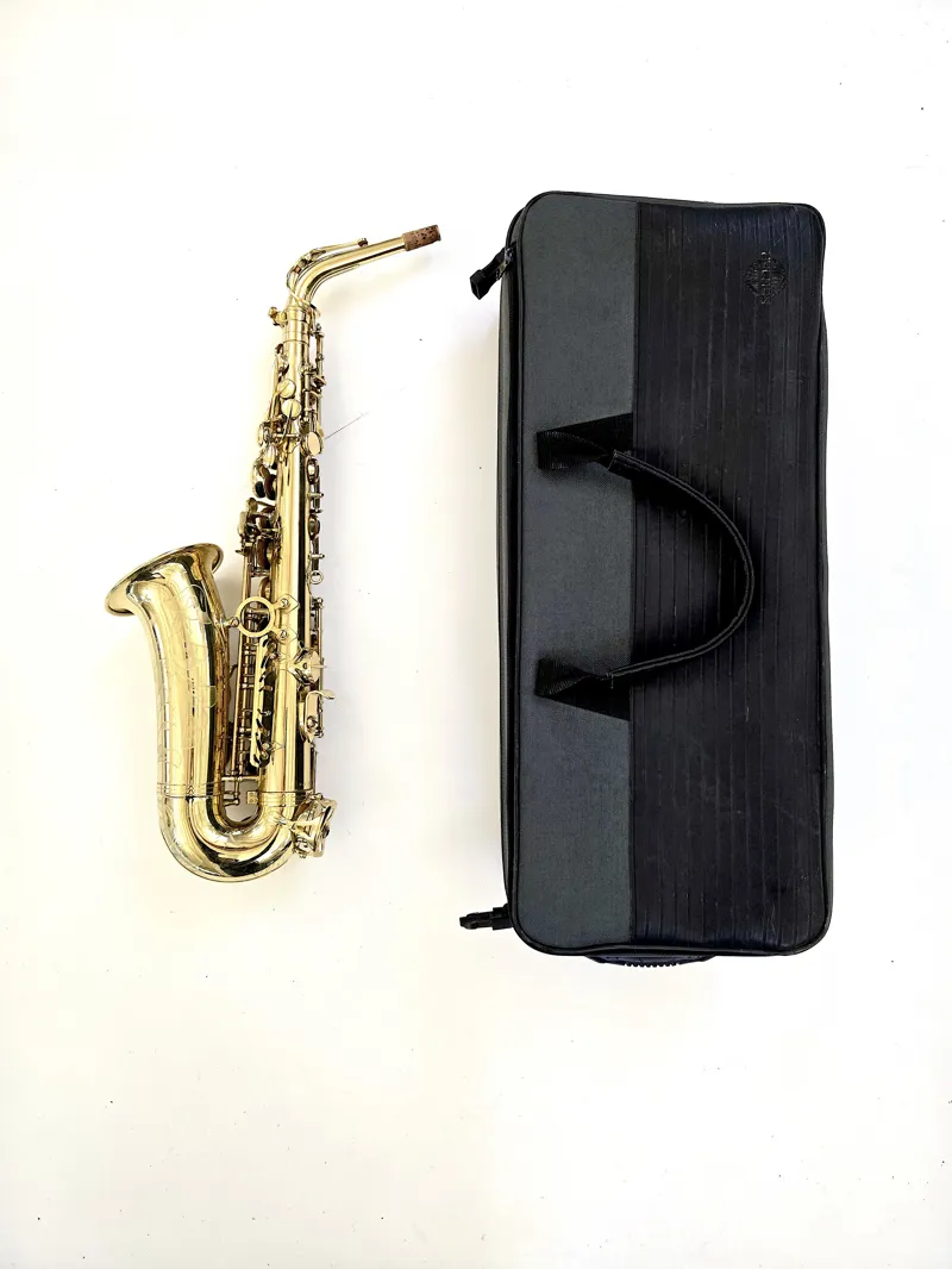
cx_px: 476
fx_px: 843
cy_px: 634
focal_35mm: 23
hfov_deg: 58.9
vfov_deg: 73.9
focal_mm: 5.4
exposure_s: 1/100
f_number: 1.8
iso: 250
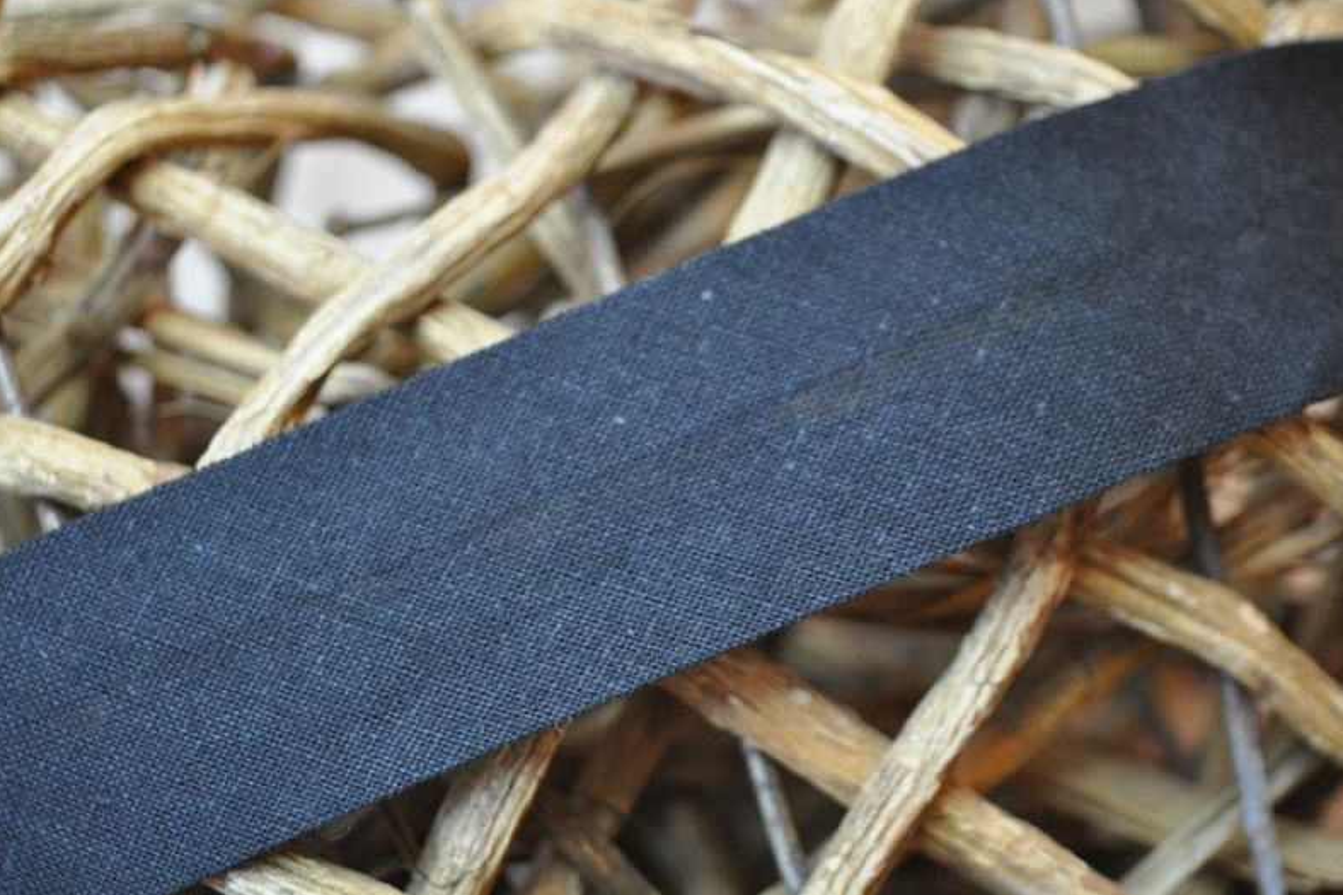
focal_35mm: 70
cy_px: 448
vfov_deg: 19.4
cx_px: 675
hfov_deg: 28.8
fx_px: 2611
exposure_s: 1/50
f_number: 5
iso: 800
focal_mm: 46
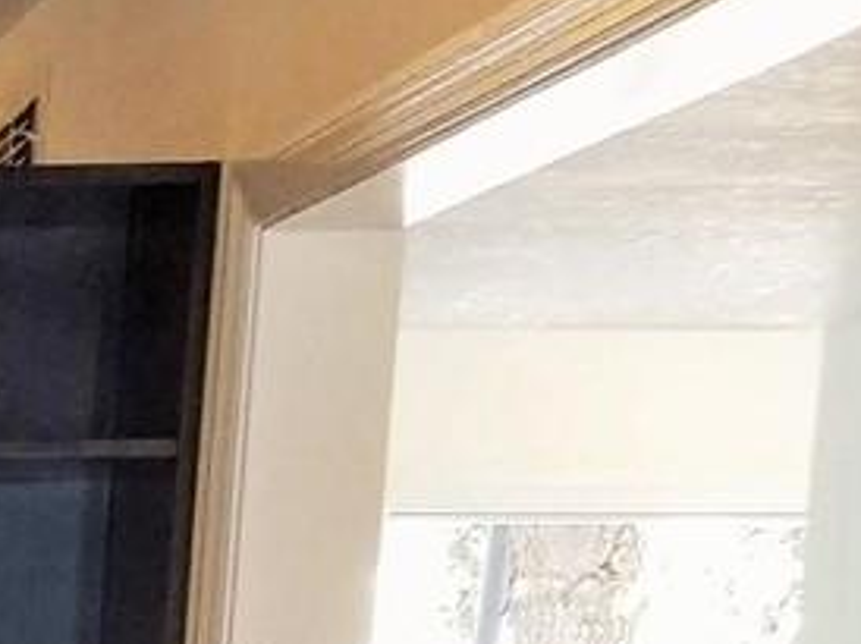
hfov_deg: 10.6
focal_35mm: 152
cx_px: -1383
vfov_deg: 8.8
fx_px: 3777
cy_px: 1571
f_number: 1.7
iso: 100
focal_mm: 4.25
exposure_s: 1/60
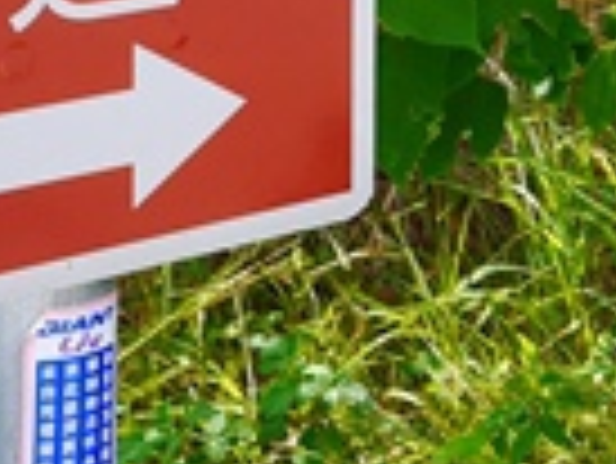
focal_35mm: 140
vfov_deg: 9.9
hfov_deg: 12.7
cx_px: 1124
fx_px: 2494
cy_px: -462
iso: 160
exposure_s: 1/500
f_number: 3.5
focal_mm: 15
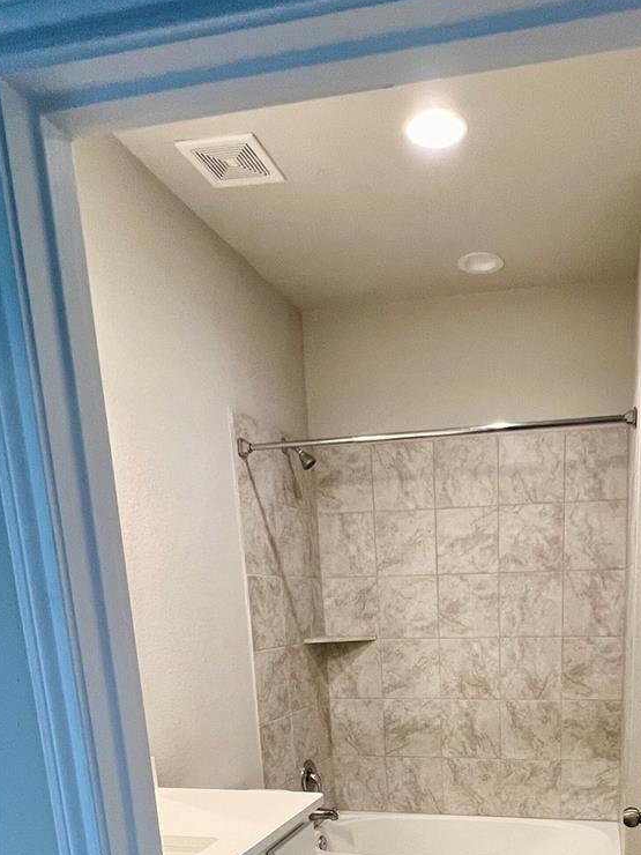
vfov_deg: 56.6
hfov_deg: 50.0
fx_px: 667
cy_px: 766
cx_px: 450
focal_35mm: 27
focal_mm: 1.57
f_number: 1.8
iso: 160
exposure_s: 1/60
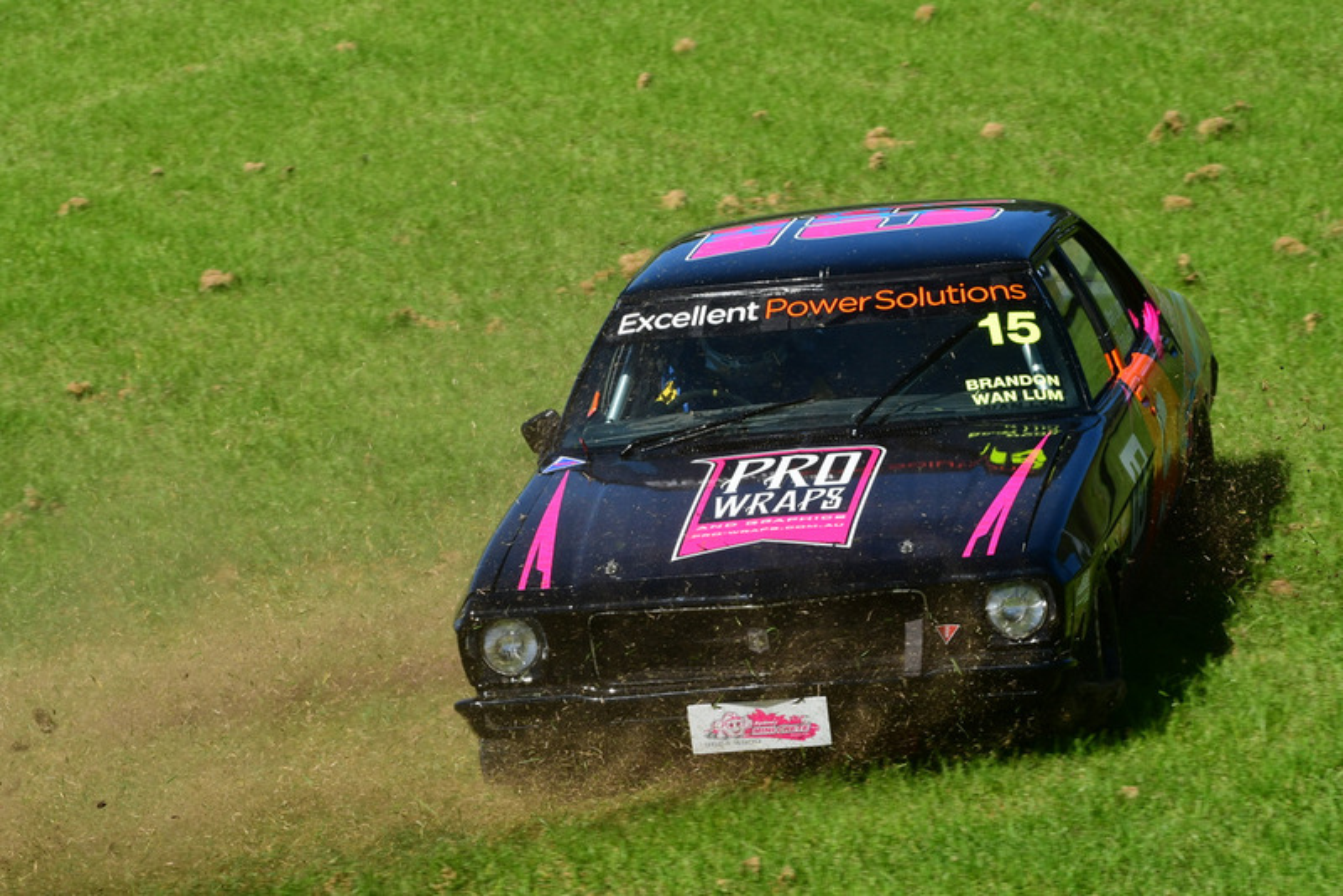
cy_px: 448
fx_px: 11195
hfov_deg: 6.9
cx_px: 672
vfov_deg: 4.6
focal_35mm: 300
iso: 500
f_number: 13
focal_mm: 200
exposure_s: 1/640
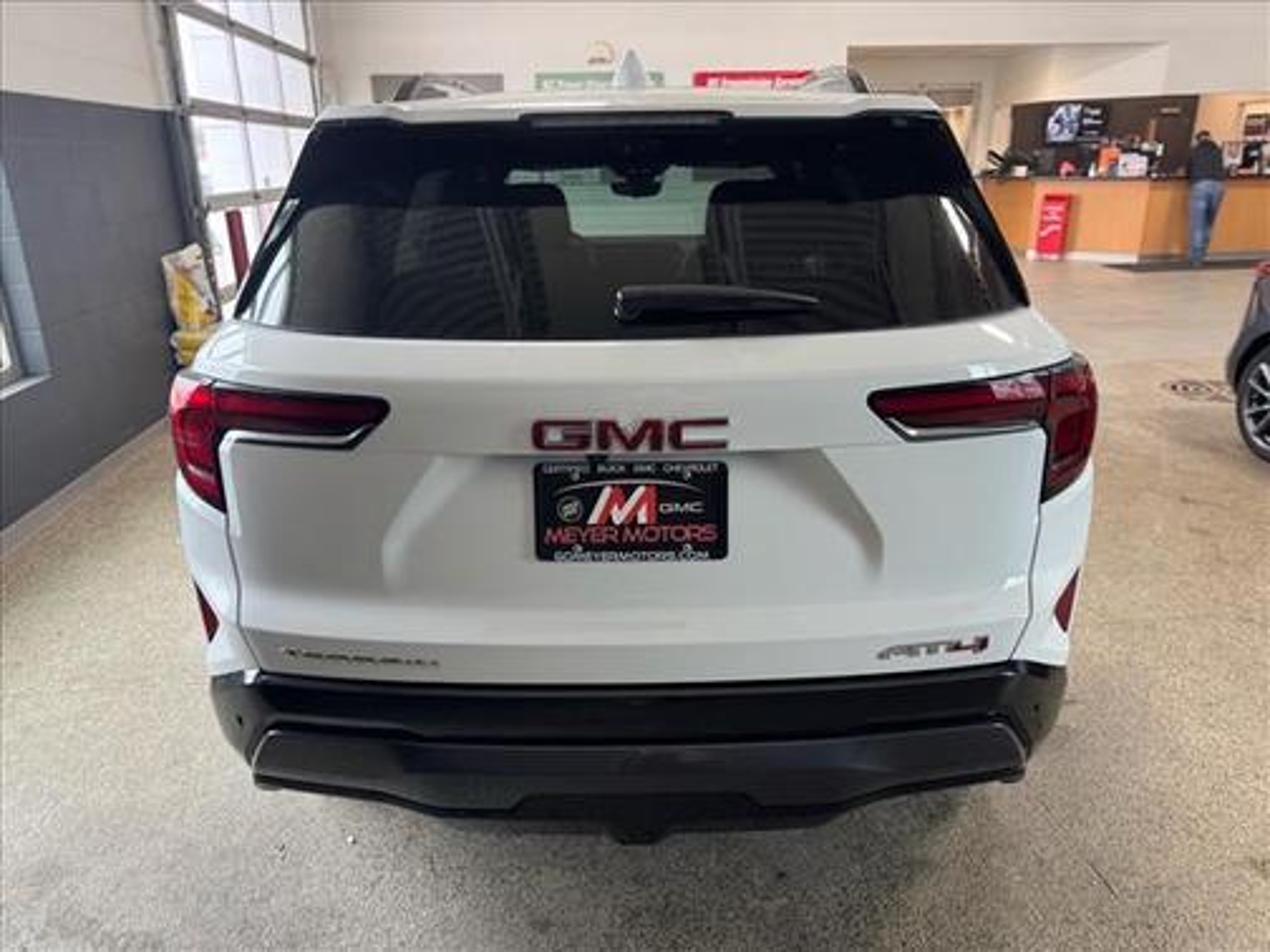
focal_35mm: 24
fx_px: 881
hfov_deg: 71.6
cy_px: 476
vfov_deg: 56.8
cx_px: 635
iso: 125
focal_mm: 6.76
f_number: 1.78
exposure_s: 1/60
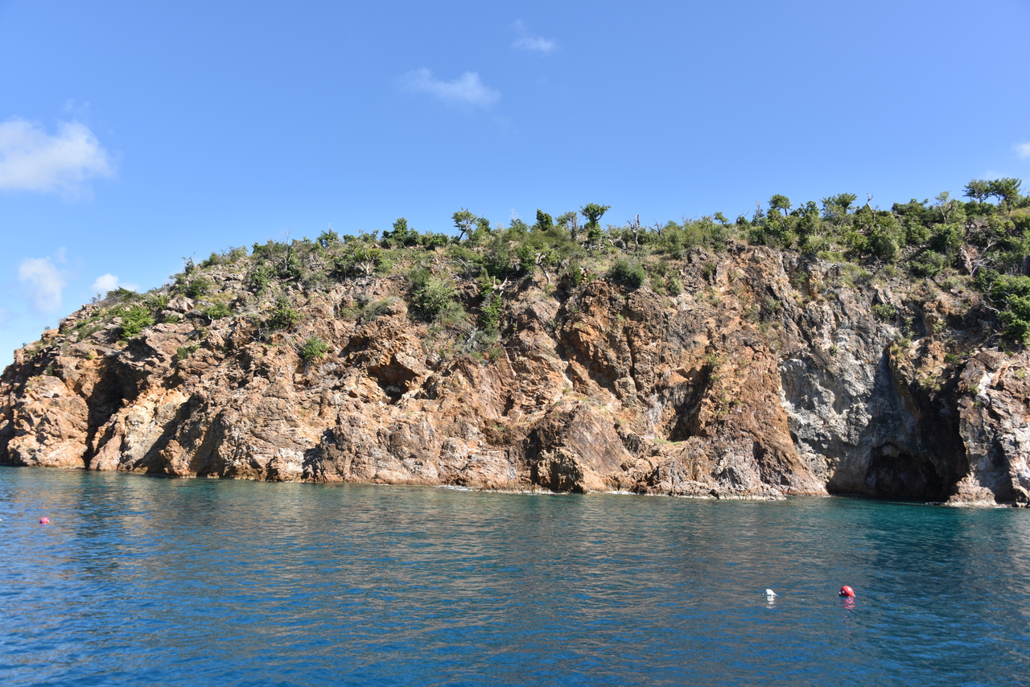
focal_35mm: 28
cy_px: 344
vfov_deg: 46.4
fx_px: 801
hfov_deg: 65.5
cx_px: 515
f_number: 8
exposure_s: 1/250
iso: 100
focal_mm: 28
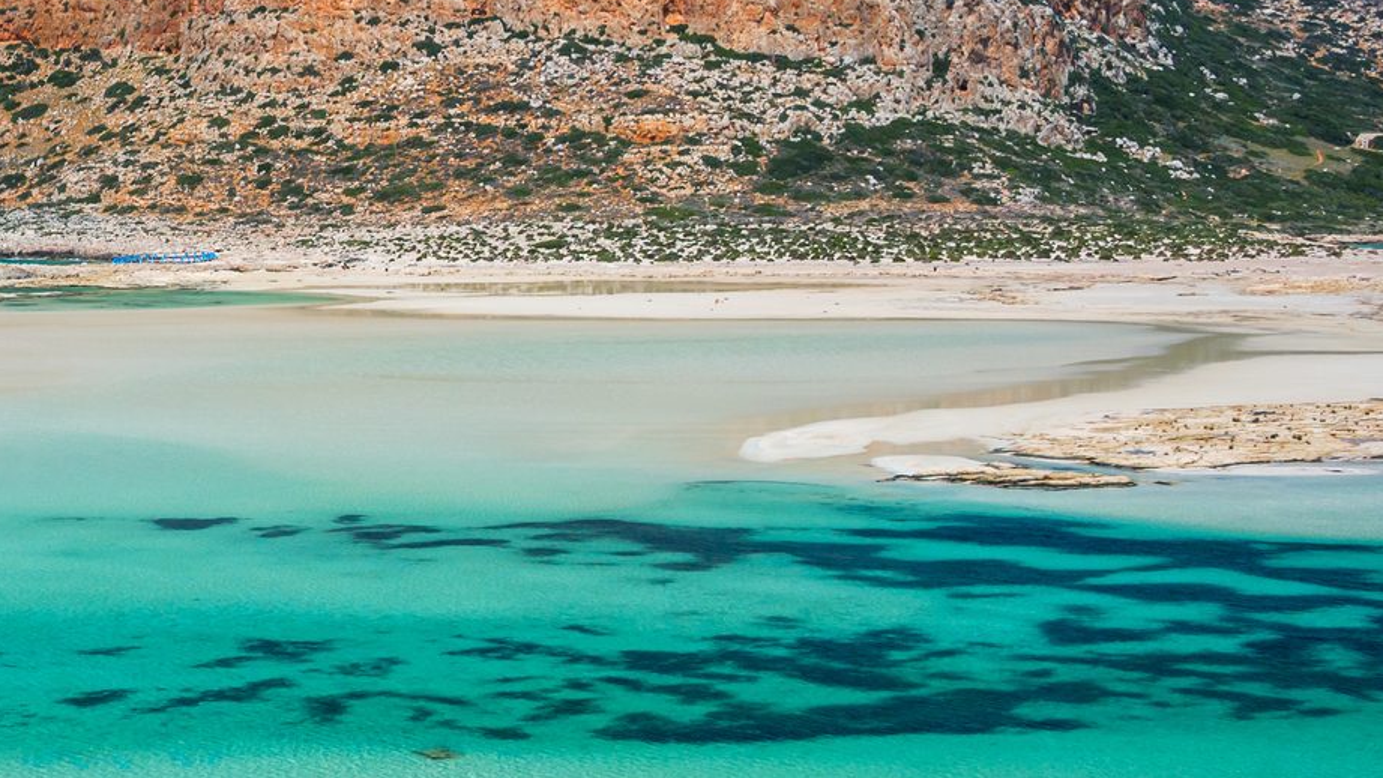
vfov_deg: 14.7
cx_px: -26
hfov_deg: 24.6
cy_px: 534
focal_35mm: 82
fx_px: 3007
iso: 200
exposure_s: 1/320
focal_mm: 34
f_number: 10
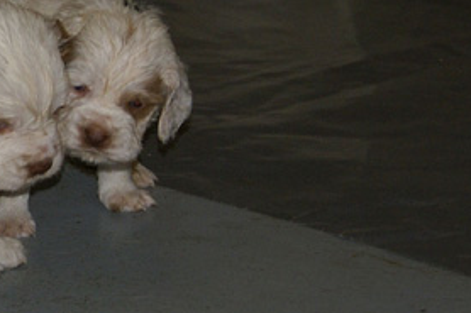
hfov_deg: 6.8
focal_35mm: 302
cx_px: -24
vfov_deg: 4.5
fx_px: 3949
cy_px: 85
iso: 400
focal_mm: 70
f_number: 5.6
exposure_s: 1/125
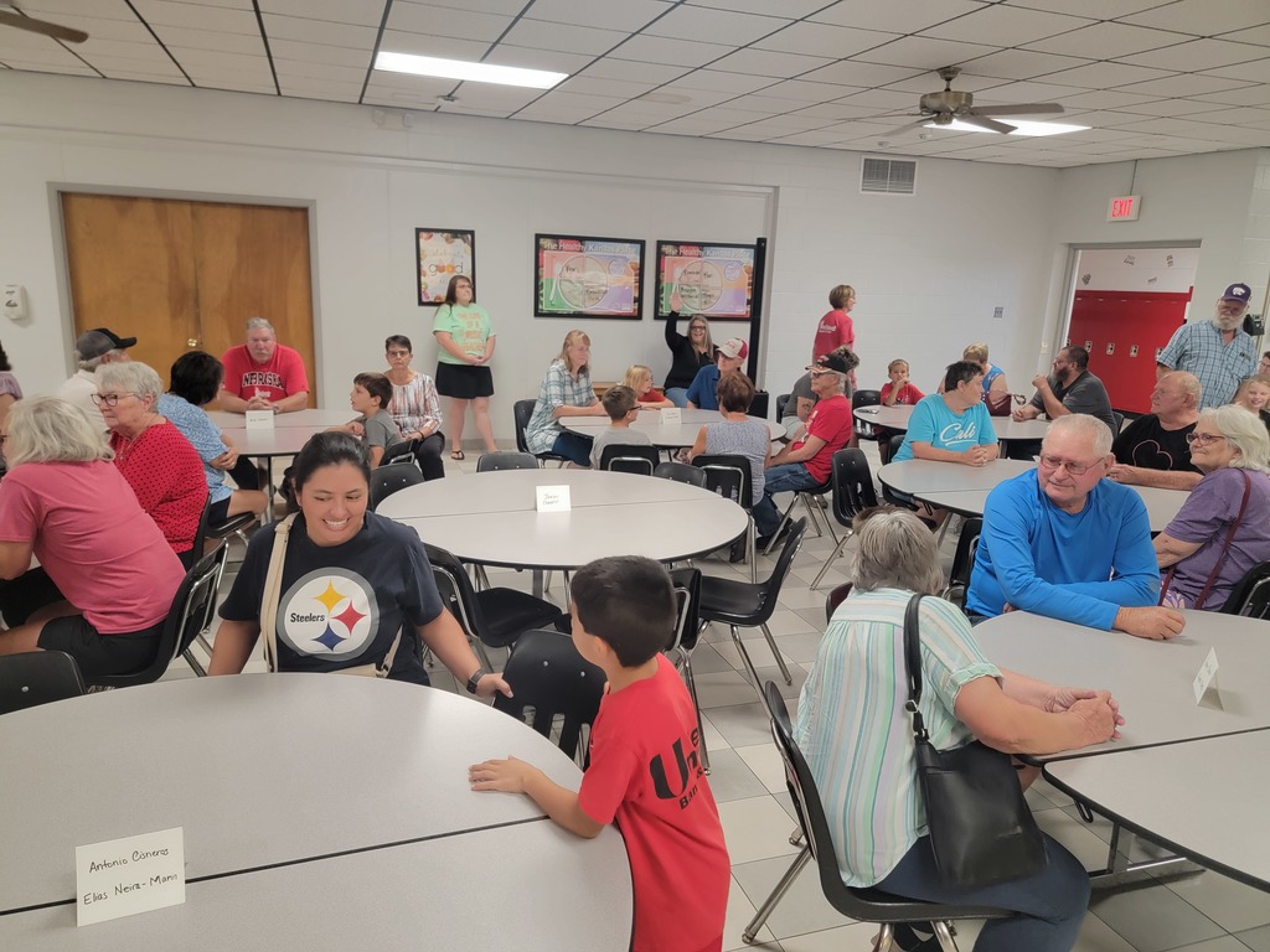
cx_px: 635
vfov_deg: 56.8
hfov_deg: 71.6
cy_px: 476
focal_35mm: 24
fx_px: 881
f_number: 1.8
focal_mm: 6.7
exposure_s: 1/120
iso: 320
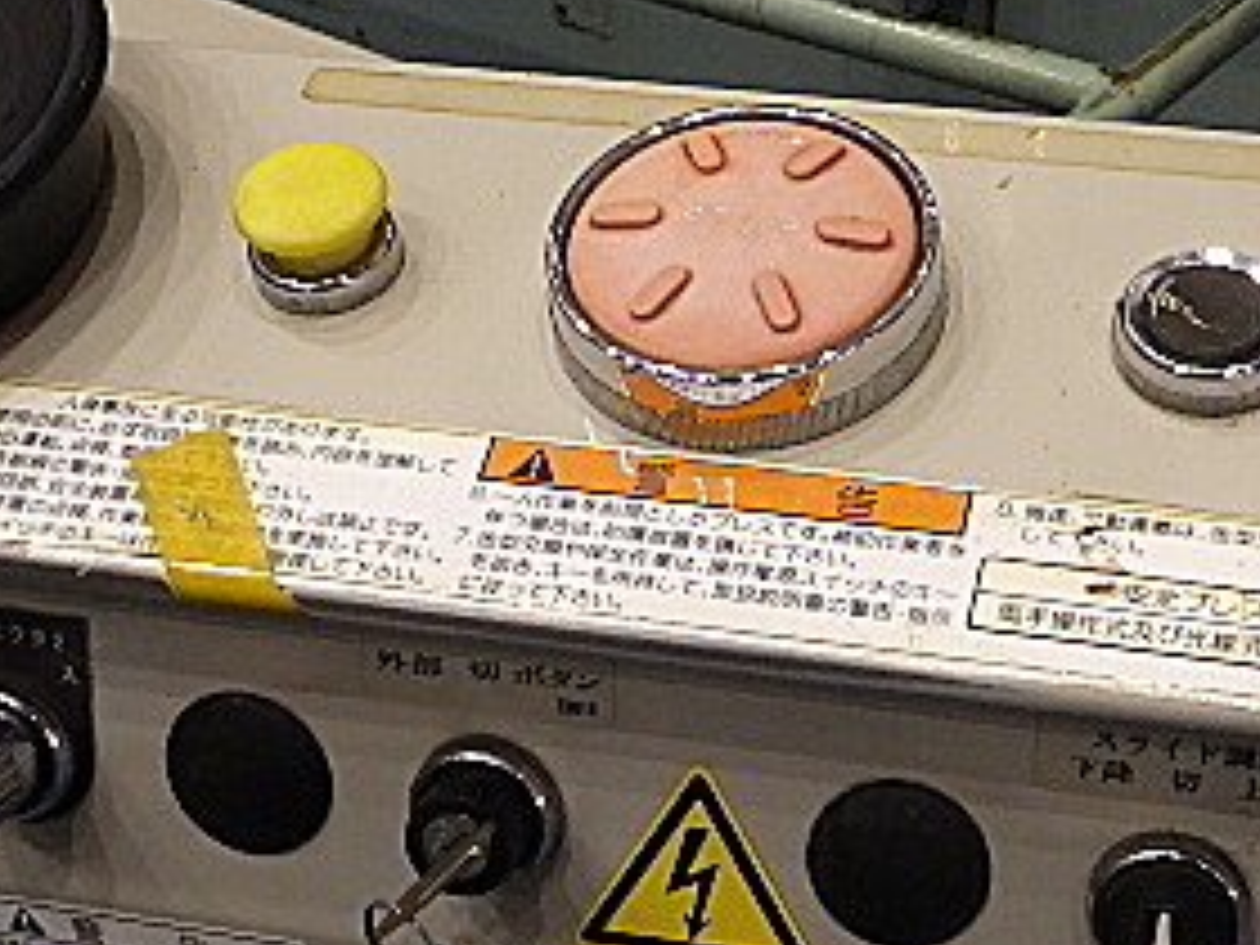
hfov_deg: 30.1
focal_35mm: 64
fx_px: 2330
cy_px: 576
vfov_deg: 22.9
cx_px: 832
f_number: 3.5
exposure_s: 1/45
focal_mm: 5
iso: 500
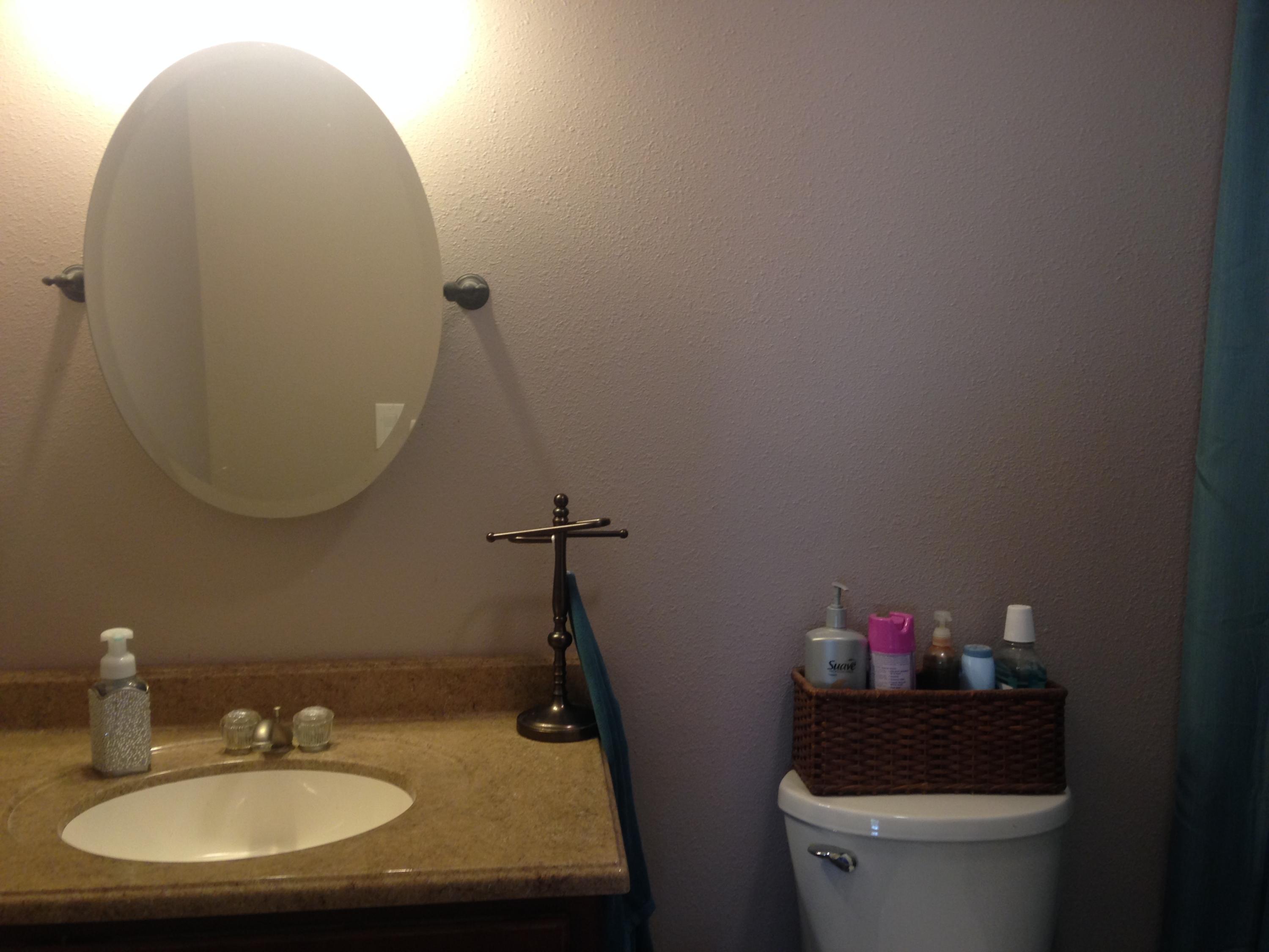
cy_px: 476
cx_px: 634
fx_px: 1210
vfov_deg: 42.9
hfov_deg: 55.4
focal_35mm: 33
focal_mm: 4.12
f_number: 2.4
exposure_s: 1/20
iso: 80
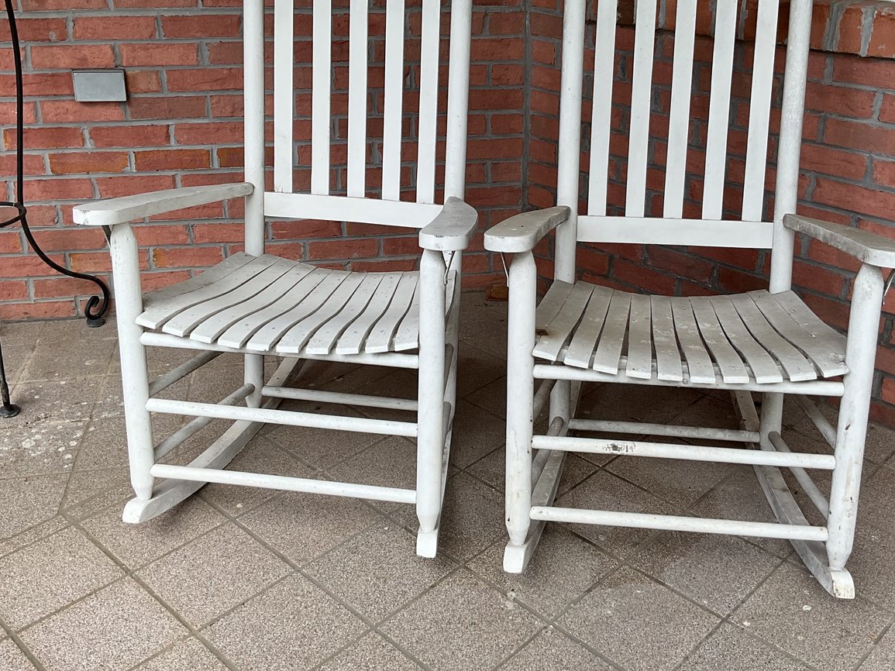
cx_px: 493
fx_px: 982
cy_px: 276
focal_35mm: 38
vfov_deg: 37.6
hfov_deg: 48.9
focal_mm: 3
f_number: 1.8
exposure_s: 1/202
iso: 16
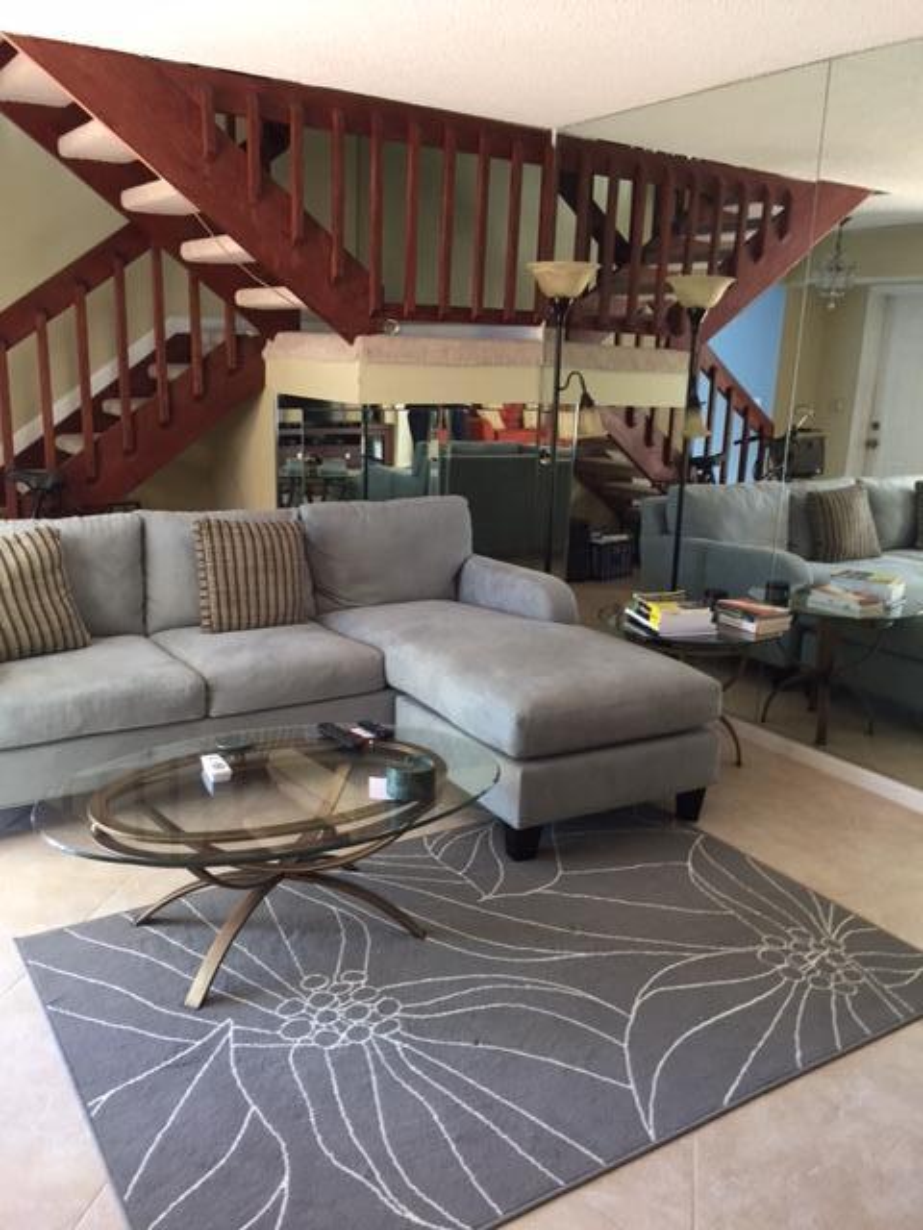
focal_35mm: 29
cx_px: 462
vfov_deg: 61.7
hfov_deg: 48.2
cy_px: 615
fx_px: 1031
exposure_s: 1/30
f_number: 2.2
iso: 125
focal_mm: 4.15
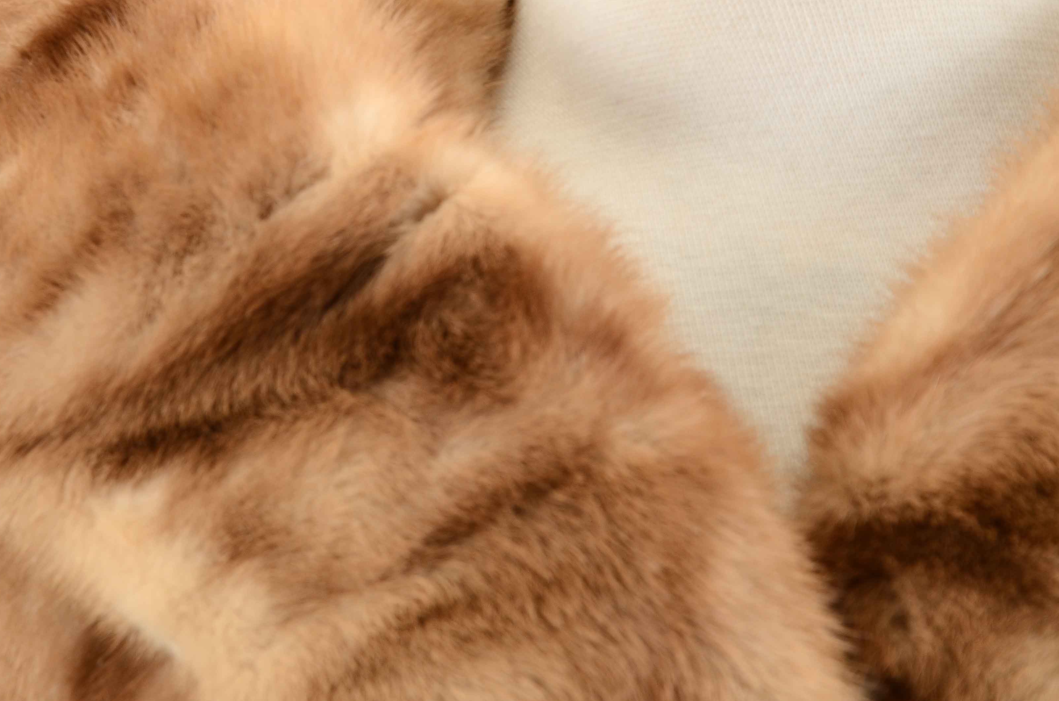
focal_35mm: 225
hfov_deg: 9.2
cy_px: 257
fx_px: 6604
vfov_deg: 6.1
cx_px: 269
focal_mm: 98
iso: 160
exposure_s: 1/60
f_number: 8
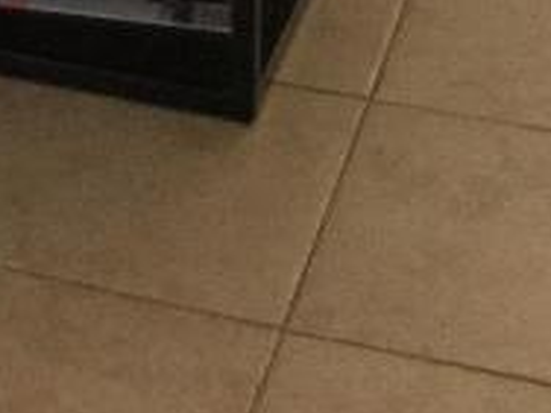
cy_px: -595
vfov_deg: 8.1
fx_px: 2690
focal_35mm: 169
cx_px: -504
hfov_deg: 10.8
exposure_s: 1/30
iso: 200
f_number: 2.4
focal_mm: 3.3
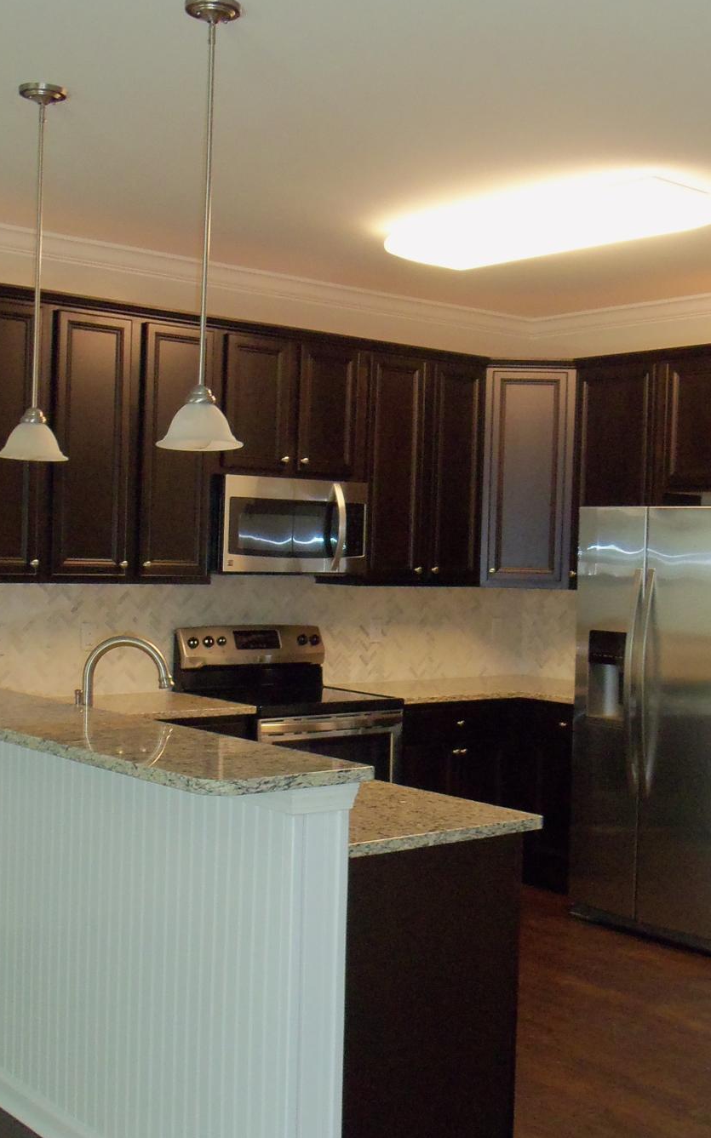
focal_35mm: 46
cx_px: 396
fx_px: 1427
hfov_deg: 28.0
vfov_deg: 43.5
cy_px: 588
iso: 160
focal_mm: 5.2
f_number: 3.4
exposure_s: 1/30
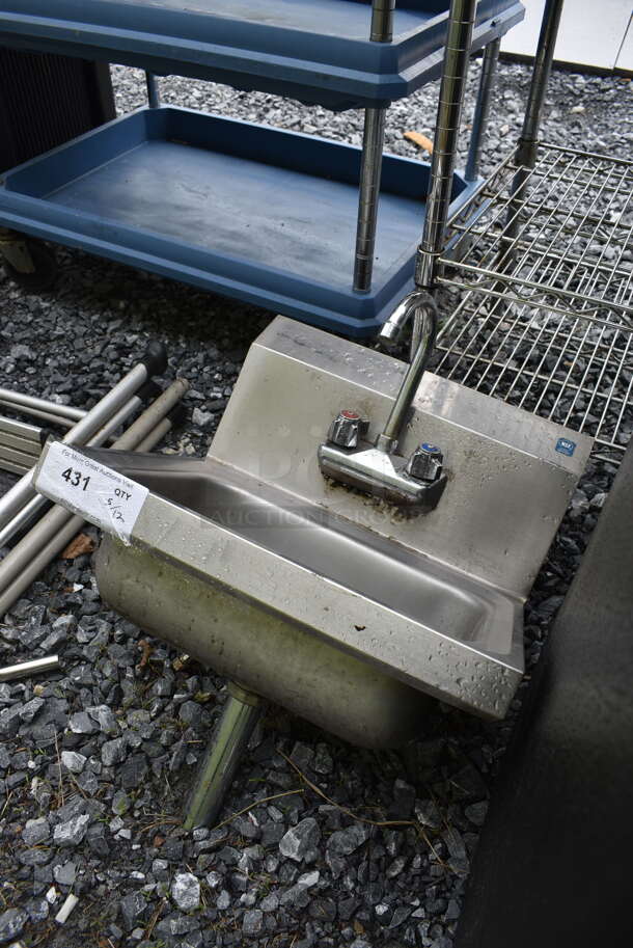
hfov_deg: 48.0
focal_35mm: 27
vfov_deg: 67.3
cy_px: 474
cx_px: 316
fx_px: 711
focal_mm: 18
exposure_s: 1/250
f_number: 6.3
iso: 200
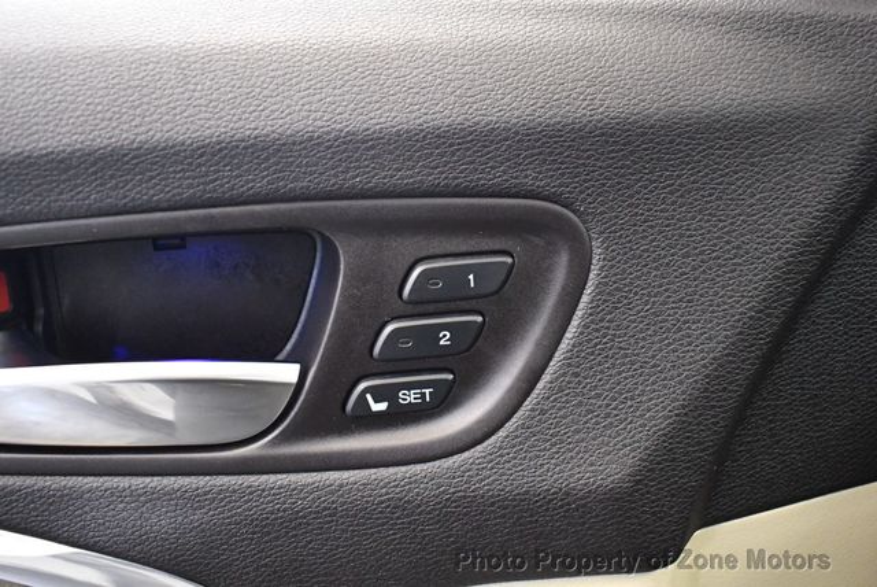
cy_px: 294
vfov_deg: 36.9
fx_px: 878
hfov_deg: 53.1
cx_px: 438
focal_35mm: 36
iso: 4500
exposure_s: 1/60
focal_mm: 18
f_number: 3.5
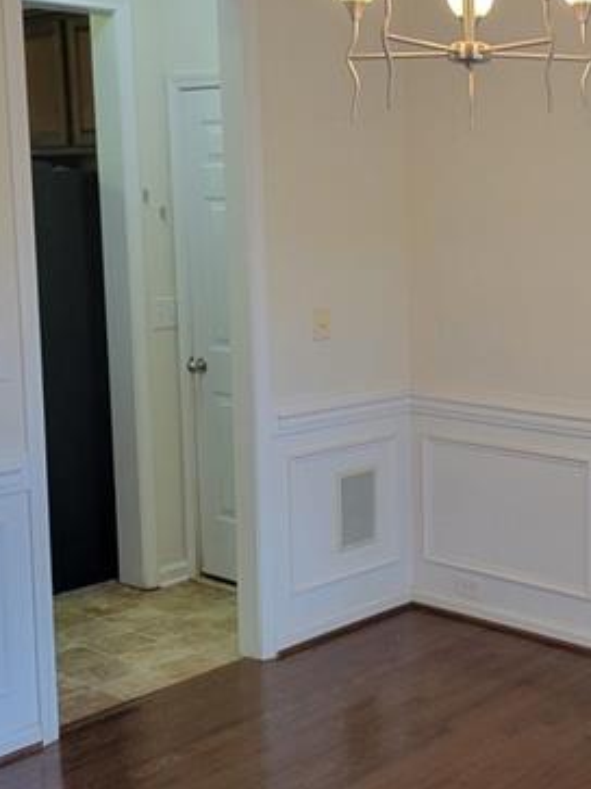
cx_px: 539
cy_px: 374
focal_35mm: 55
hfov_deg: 25.7
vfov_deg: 34.9
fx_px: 1253
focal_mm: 5.4
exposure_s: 1/60
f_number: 1.8
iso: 250
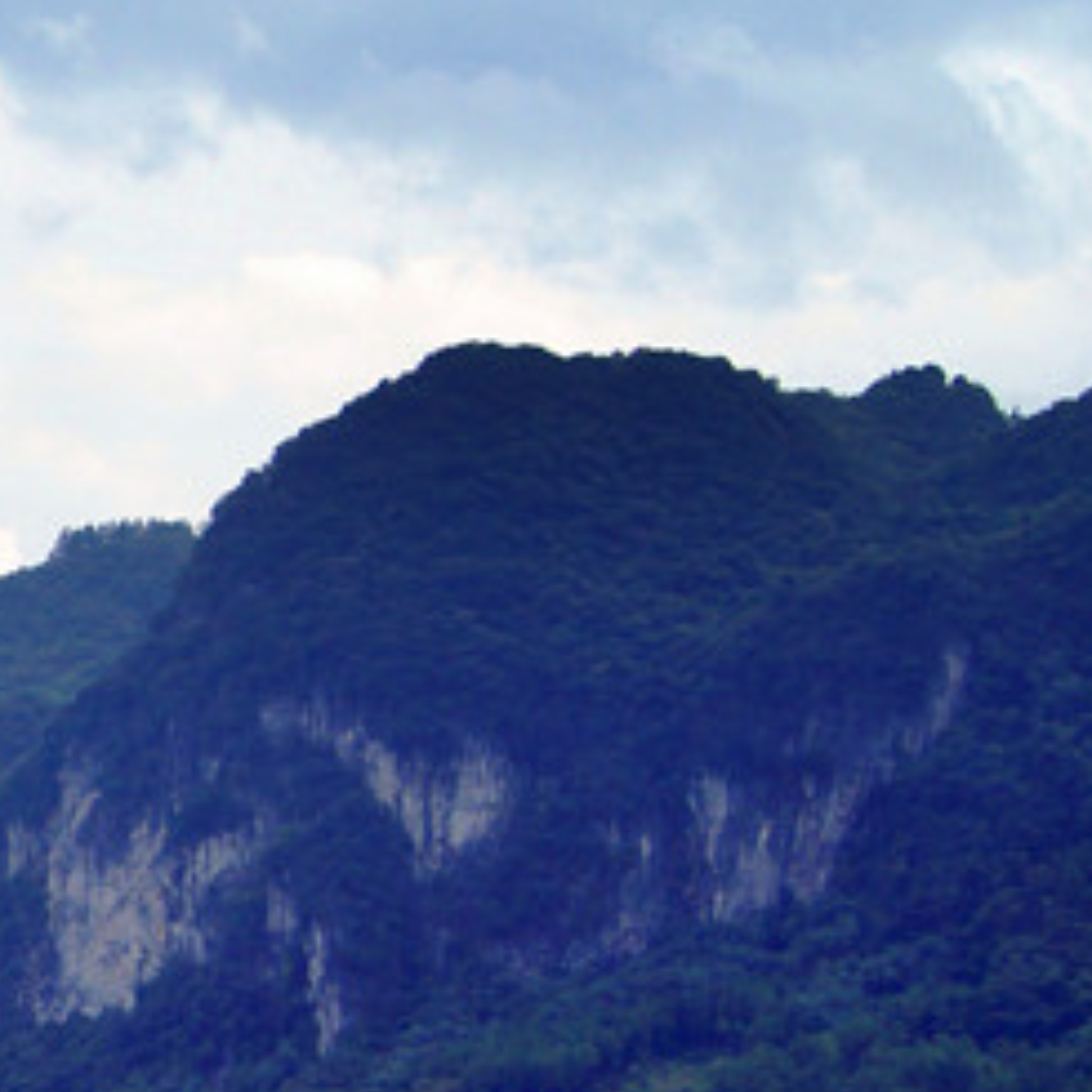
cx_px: -771
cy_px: 631
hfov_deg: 15.0
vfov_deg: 16.9
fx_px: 3676
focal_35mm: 103
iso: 100
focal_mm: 22
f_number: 6.3
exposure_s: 1/500
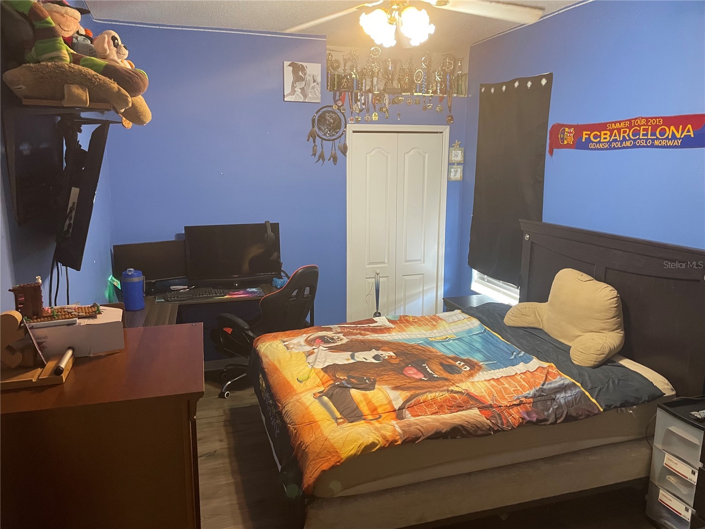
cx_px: 352
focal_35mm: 26
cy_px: 264
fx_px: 530
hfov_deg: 67.3
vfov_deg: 53.1
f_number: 1.6
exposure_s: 1/60
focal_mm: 4.2
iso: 320
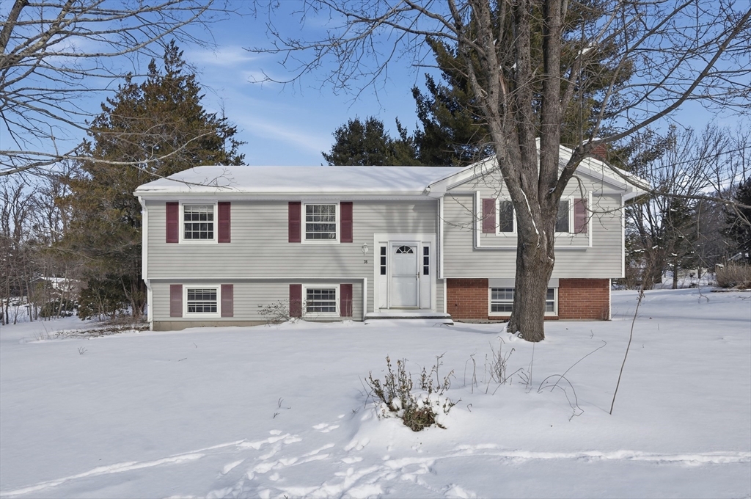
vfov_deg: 59.4
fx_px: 438
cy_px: 250
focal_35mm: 21
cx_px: 376
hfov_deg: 81.3
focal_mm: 14
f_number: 7.1
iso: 400
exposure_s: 1/4000
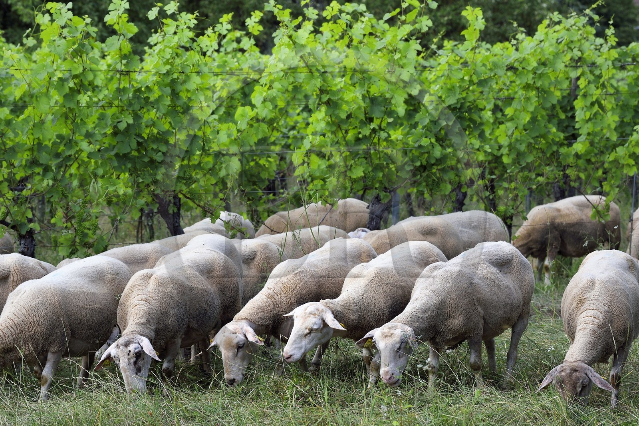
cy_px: 213
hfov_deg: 17.1
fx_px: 2129
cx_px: 320
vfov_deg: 11.4
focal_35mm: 120
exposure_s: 1/800
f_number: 7.1
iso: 400
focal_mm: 120
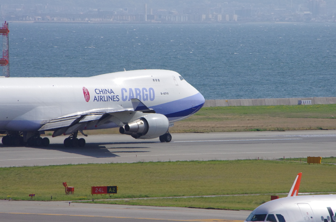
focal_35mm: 450
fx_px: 4191
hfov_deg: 4.6
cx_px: 168
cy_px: 111
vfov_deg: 3.0
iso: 1600
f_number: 13
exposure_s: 1/2000
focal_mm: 300
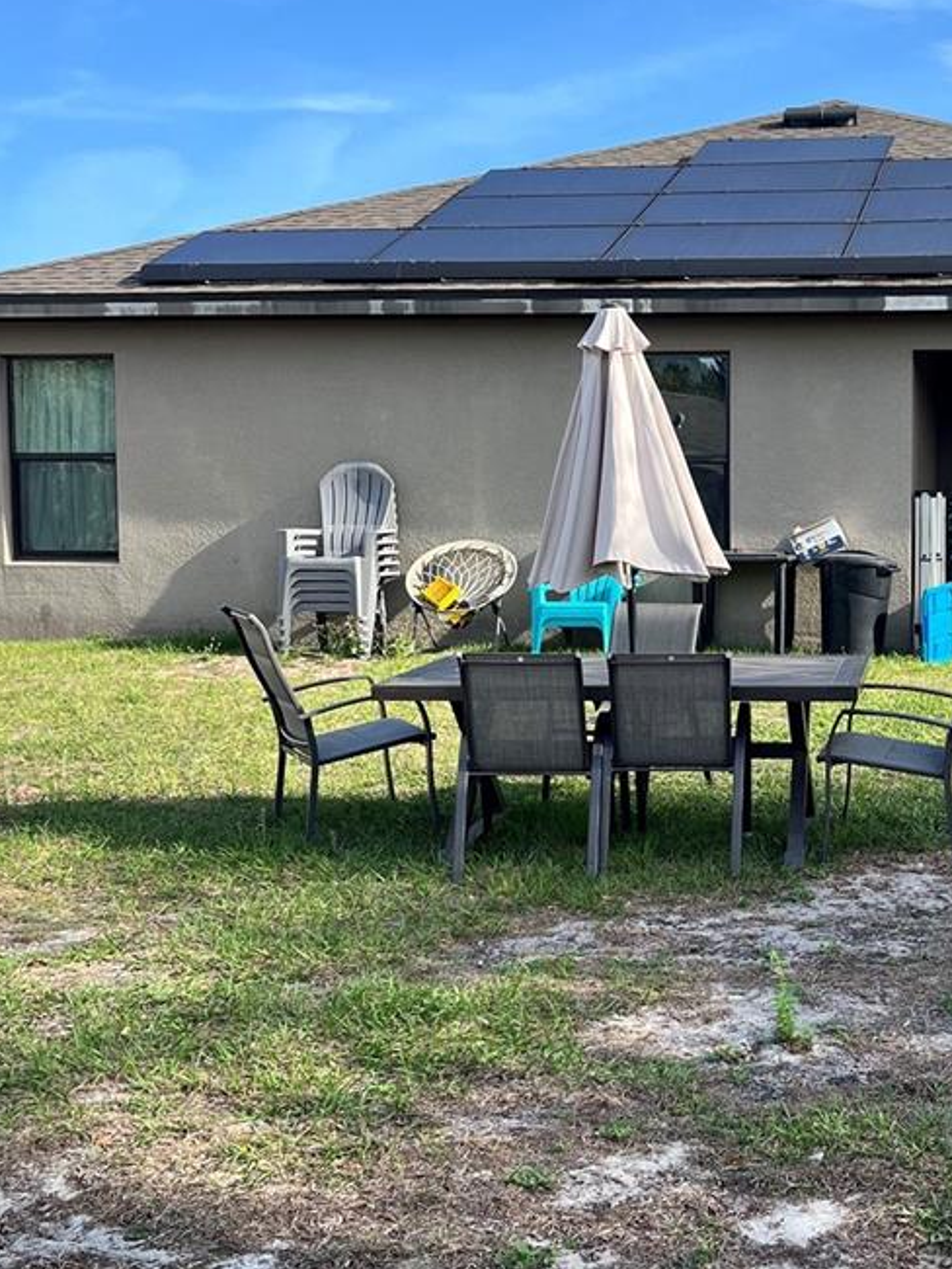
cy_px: 599
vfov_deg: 39.6
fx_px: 1759
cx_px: 774
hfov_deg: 29.5
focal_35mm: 48
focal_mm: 5.1
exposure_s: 1/1647
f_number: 1.6
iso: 50
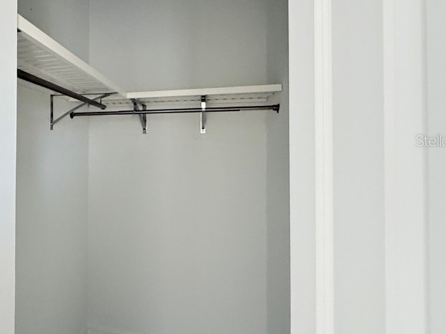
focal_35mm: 24
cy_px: 140
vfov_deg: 56.6
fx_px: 309
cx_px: 104
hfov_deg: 66.4
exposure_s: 1/60
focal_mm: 2.22
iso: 500
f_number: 2.2
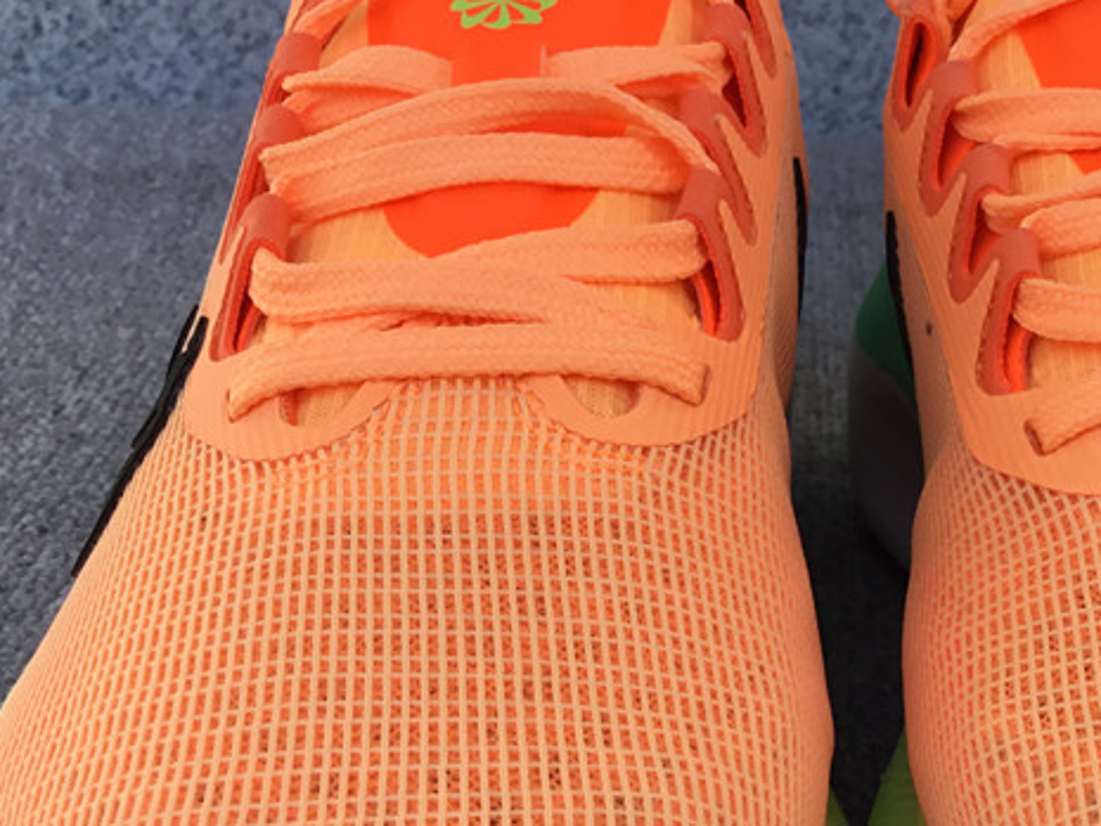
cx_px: 862
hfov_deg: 31.4
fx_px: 1909
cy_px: 673
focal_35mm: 60
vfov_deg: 24.0
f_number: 2.4
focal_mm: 3.3
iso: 25
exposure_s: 1/463
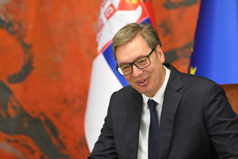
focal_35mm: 165
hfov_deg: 12.5
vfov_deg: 8.3
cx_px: 119
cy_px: 80
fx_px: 1091
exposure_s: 1/250
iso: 3200
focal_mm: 165
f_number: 3.5
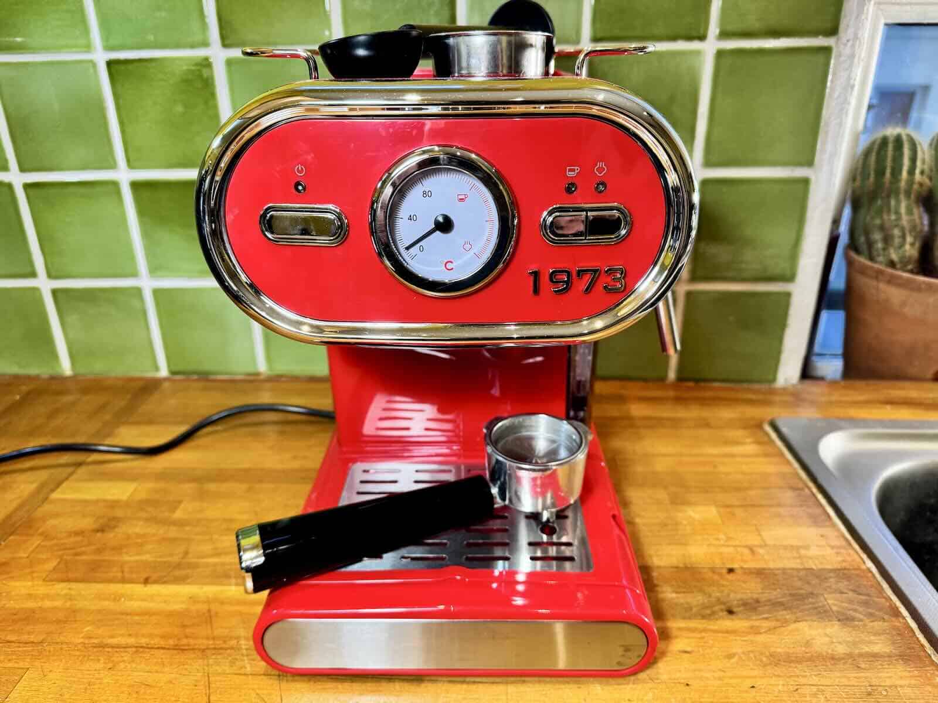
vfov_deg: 56.8
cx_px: 469
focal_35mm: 24
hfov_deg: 71.6
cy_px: 352
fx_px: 650
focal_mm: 6.76
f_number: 1.78
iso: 200
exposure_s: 1/119
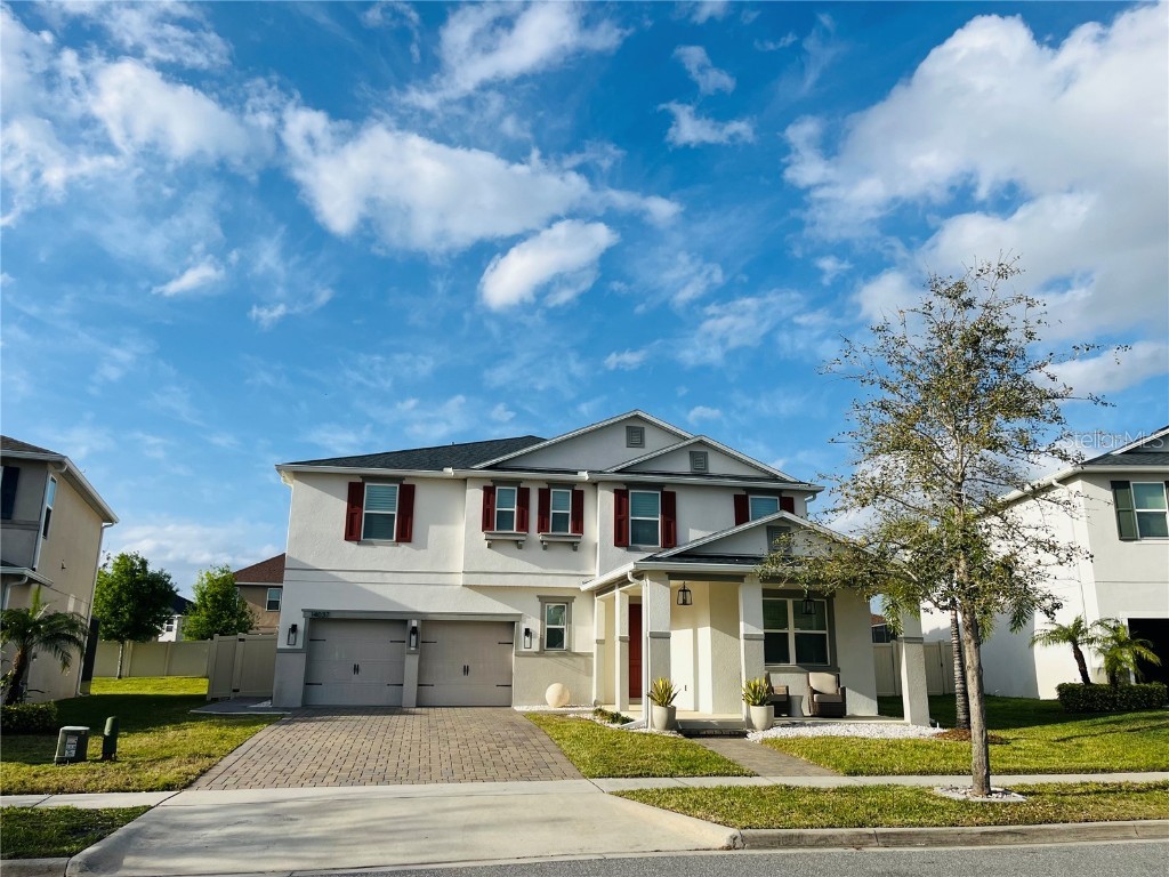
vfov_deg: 53.1
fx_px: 878
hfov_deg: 67.3
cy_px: 438
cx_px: 584
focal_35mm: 26
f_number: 1.6
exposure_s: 1/4484
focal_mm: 5.1
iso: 50
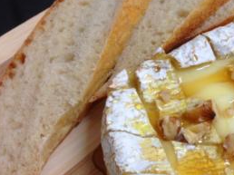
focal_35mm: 64
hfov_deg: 28.9
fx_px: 432
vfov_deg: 22.8
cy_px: 114
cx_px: 219
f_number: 2.4
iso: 50
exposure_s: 1/20
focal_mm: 4.12
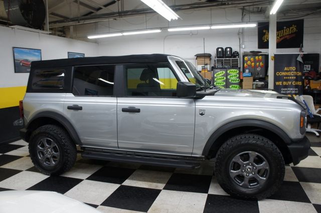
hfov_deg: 67.4
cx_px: 160
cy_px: 106
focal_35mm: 27
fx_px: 241
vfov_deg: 47.9
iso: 250
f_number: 3.5
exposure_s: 1/30
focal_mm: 18
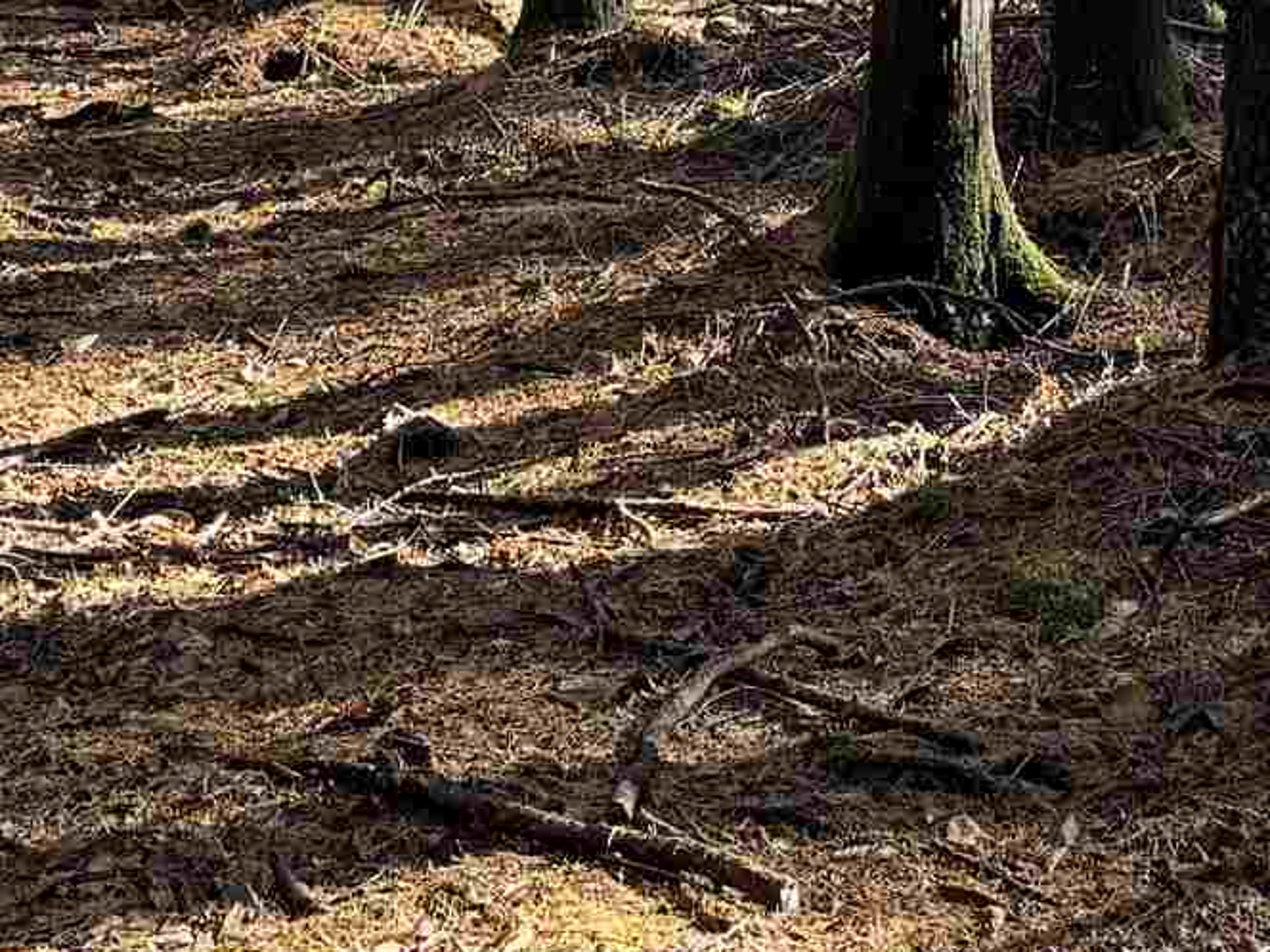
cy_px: -522
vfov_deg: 12.6
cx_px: 979
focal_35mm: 111
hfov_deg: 17.6
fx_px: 4072
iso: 125
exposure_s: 1/121
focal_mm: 6.76
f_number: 1.78
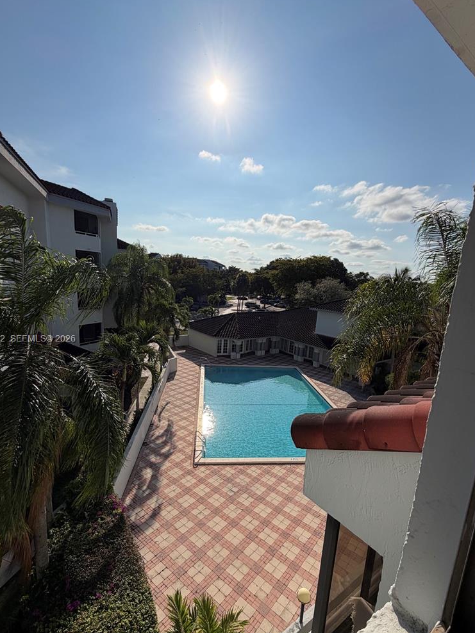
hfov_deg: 74.7
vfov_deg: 90.9
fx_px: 311
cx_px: 246
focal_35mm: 17
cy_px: 340
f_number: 2.2
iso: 20
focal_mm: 2.22
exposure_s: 1/2410
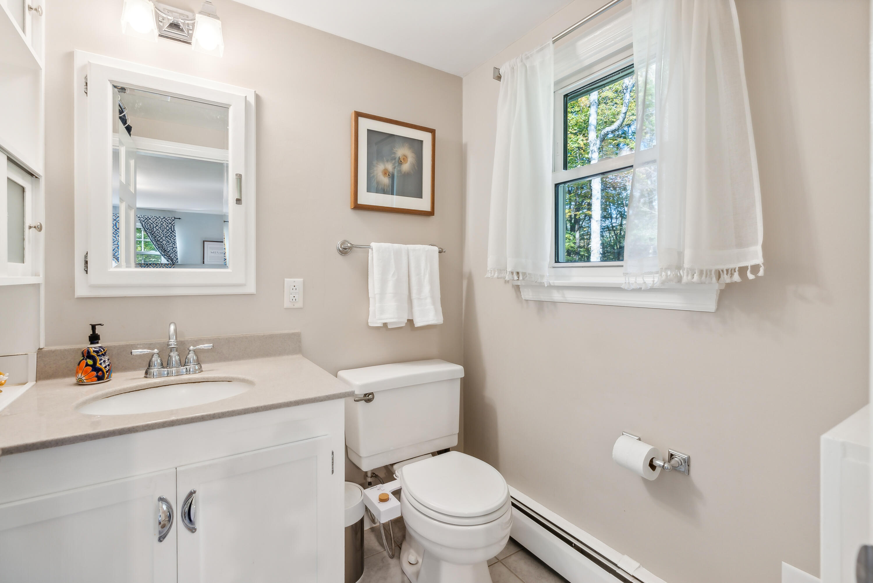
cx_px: 436
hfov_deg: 96.7
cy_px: 292
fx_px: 388
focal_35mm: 16
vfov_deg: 73.8
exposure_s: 1/13
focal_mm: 16
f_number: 7.1
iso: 320
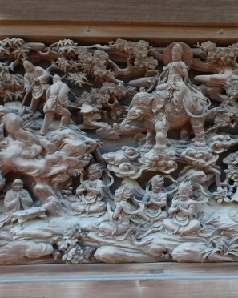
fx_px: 370
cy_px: 149
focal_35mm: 42
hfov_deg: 35.2
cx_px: 162
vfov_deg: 43.9
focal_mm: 5.43
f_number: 4
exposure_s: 1/40
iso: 200
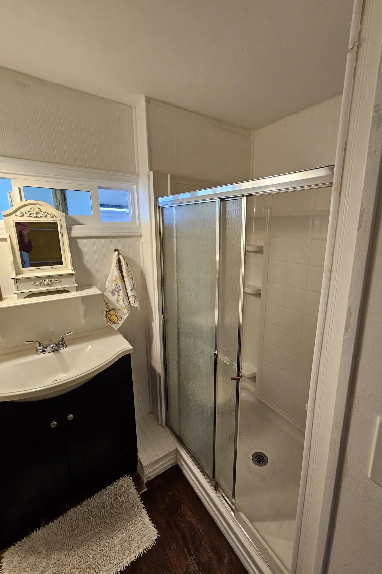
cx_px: 213
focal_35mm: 14
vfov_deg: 104.3
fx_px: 223
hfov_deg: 80.9
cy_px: 289
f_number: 2.2
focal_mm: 2.2
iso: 200
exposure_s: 1/60
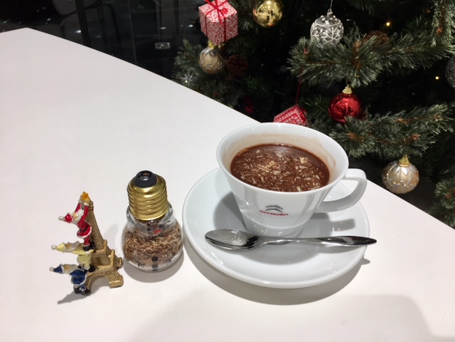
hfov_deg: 61.7
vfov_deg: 48.2
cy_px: 171
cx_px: 228
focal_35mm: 29
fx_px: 381
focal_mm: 4.15
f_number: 2.2
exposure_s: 1/60
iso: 32
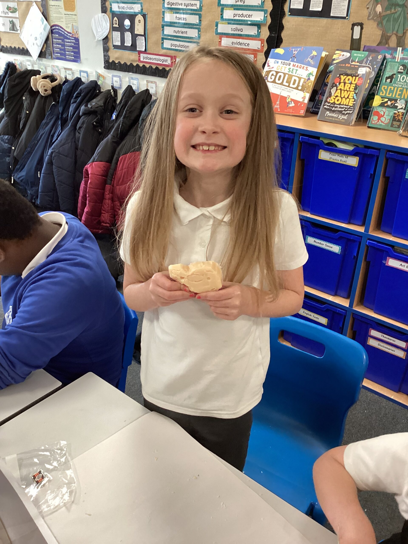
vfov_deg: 58.4
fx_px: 487
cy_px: 272
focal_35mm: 31
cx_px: 204
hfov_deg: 45.4
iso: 200
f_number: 2.4
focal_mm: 3.3
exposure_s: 1/60
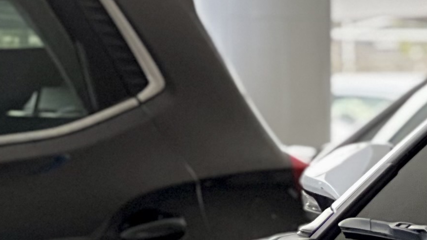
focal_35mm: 386
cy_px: 563
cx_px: 829
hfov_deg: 5.5
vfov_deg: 3.1
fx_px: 4371
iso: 100
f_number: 2.8
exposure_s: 1/121
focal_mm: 9
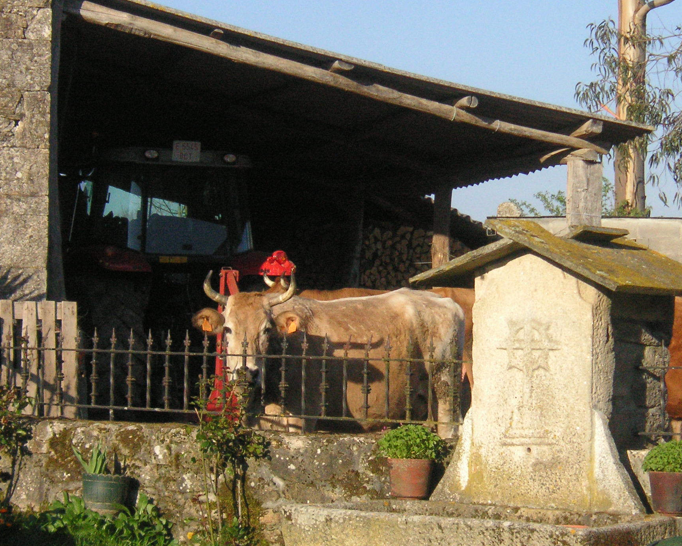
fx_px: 2543
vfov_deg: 12.2
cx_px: 395
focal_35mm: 126
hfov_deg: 15.3
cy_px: 318
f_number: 4.7
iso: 160
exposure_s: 1/1000
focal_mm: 14.4
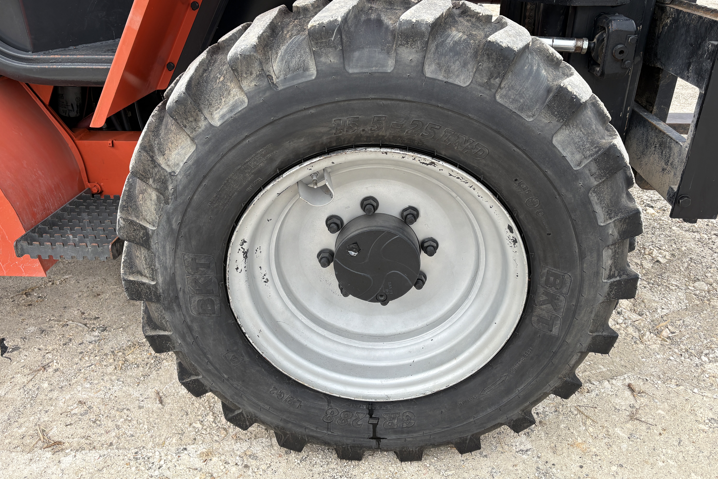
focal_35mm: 28
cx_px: 369
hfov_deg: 65.5
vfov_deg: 46.4
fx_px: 558
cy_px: 223
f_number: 1.6
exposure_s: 1/1239
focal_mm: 5.96
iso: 50
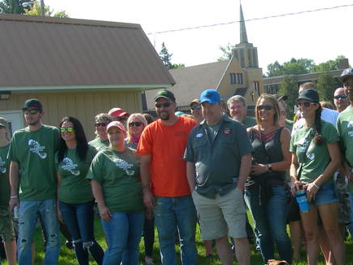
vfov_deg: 23.2
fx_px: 643
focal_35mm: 63
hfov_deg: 30.1
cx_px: 272
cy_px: 185
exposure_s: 1/203
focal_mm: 7.8
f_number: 4.8
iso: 50
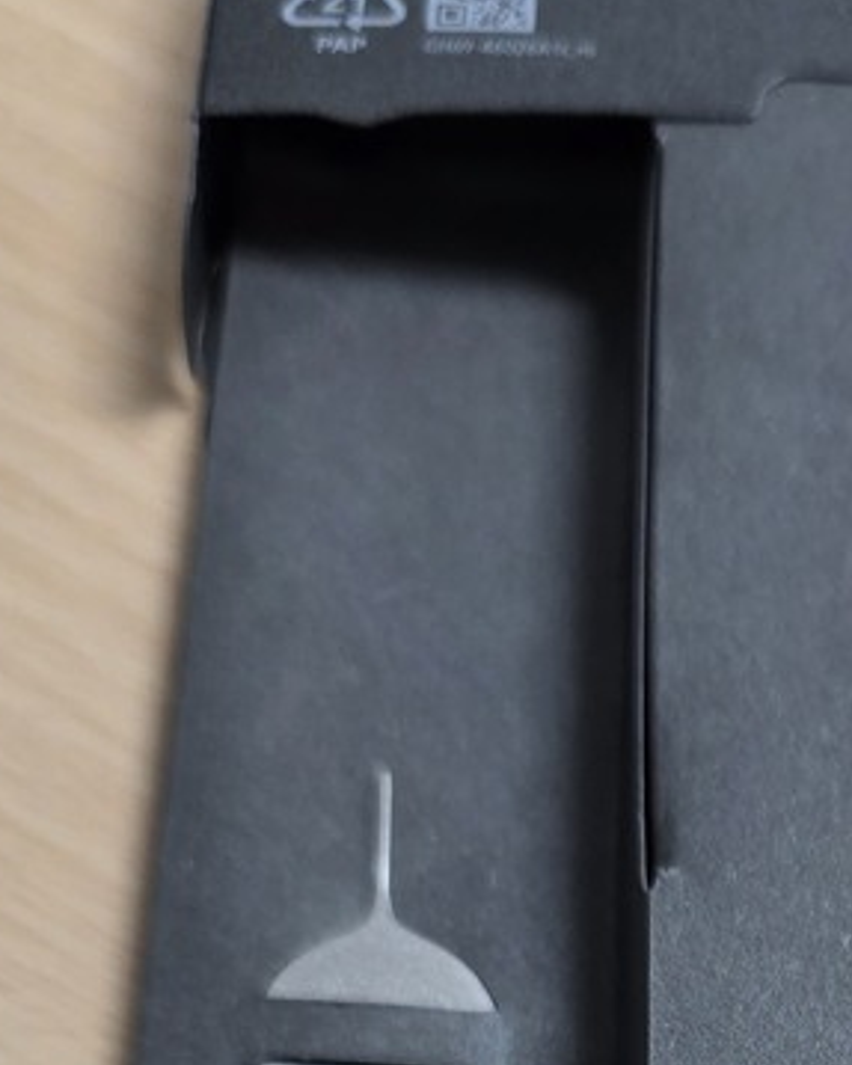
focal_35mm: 65
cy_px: 1359
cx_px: 923
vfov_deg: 25.4
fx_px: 2050
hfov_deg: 22.3
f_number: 1.7
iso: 100
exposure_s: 1/60
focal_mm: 6.3
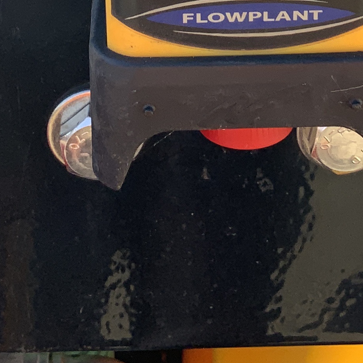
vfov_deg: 14.3
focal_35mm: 112
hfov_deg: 15.5
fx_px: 1329
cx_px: 234
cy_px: -218
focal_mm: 3
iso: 16
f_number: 1.8
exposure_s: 1/251
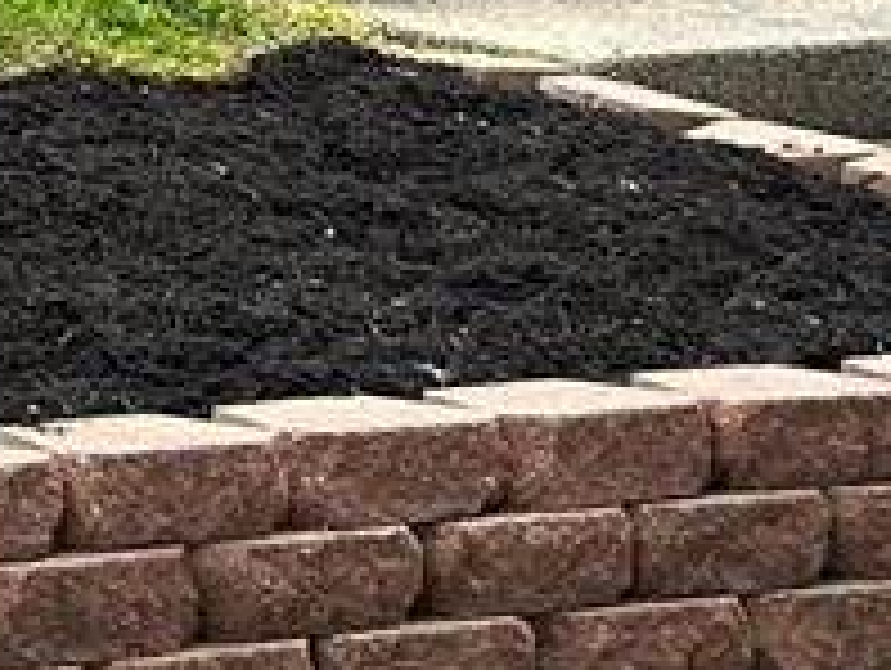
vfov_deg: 9.4
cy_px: -315
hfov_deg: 9.4
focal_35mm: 155
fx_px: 3994
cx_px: -1940
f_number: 1.78
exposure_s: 1/1393
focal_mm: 6.86
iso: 80
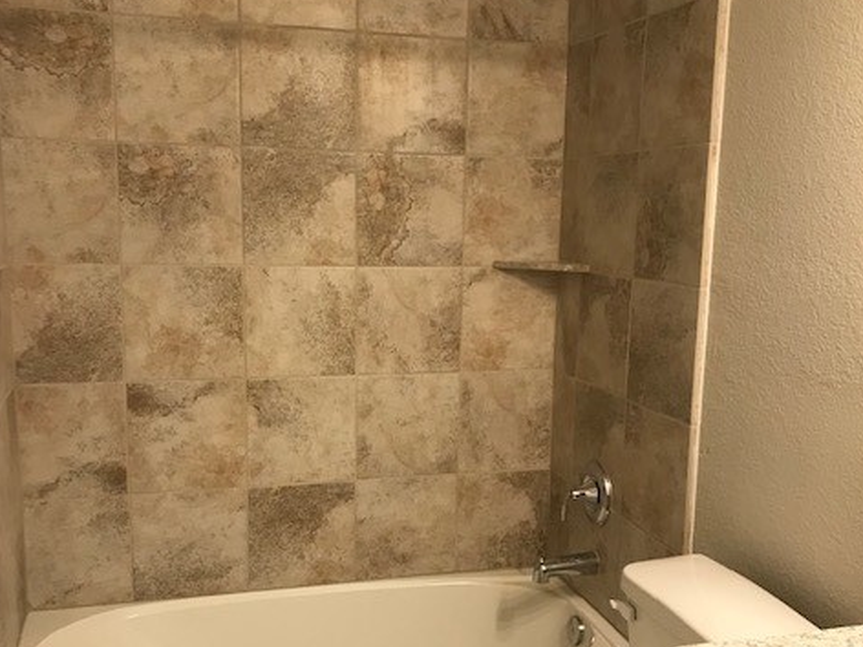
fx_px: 947
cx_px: 433
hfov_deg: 49.0
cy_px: 384
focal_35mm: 38
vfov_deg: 37.6
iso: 40
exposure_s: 1/24
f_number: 1.8
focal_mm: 3.99
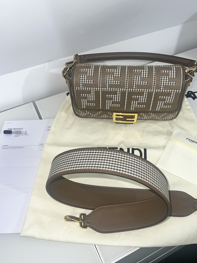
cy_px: 133
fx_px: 213
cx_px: 100
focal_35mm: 28
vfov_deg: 63.5
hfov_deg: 49.7
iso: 32
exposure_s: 1/56
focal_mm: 5.7
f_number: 1.5
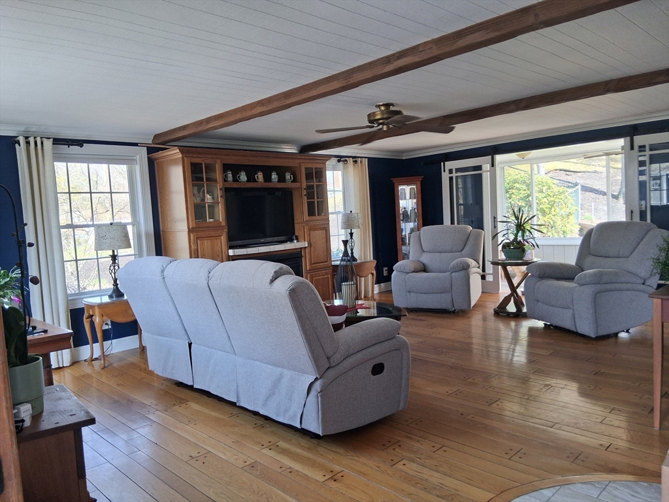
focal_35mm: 26
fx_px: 502
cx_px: 334
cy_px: 251
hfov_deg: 67.3
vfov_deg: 53.1
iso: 100
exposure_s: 1/120
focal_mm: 3.98
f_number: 1.8
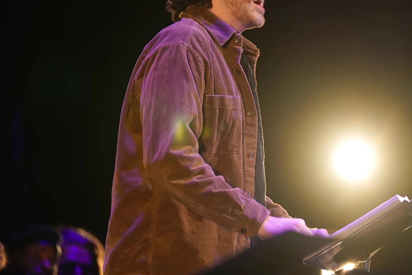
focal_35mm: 300
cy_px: 141
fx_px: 3433
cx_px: 278
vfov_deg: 4.6
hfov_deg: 6.9
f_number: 2.8
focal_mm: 173
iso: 1600
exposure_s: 1/500
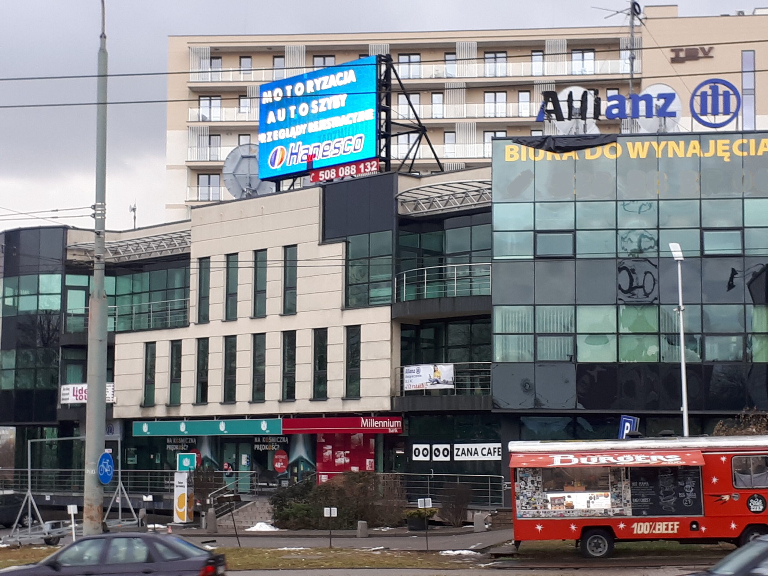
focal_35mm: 27
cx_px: 384
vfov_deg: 51.4
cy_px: 288
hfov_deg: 65.3
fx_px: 599
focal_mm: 3.6
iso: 50
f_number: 1.9
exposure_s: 1/100
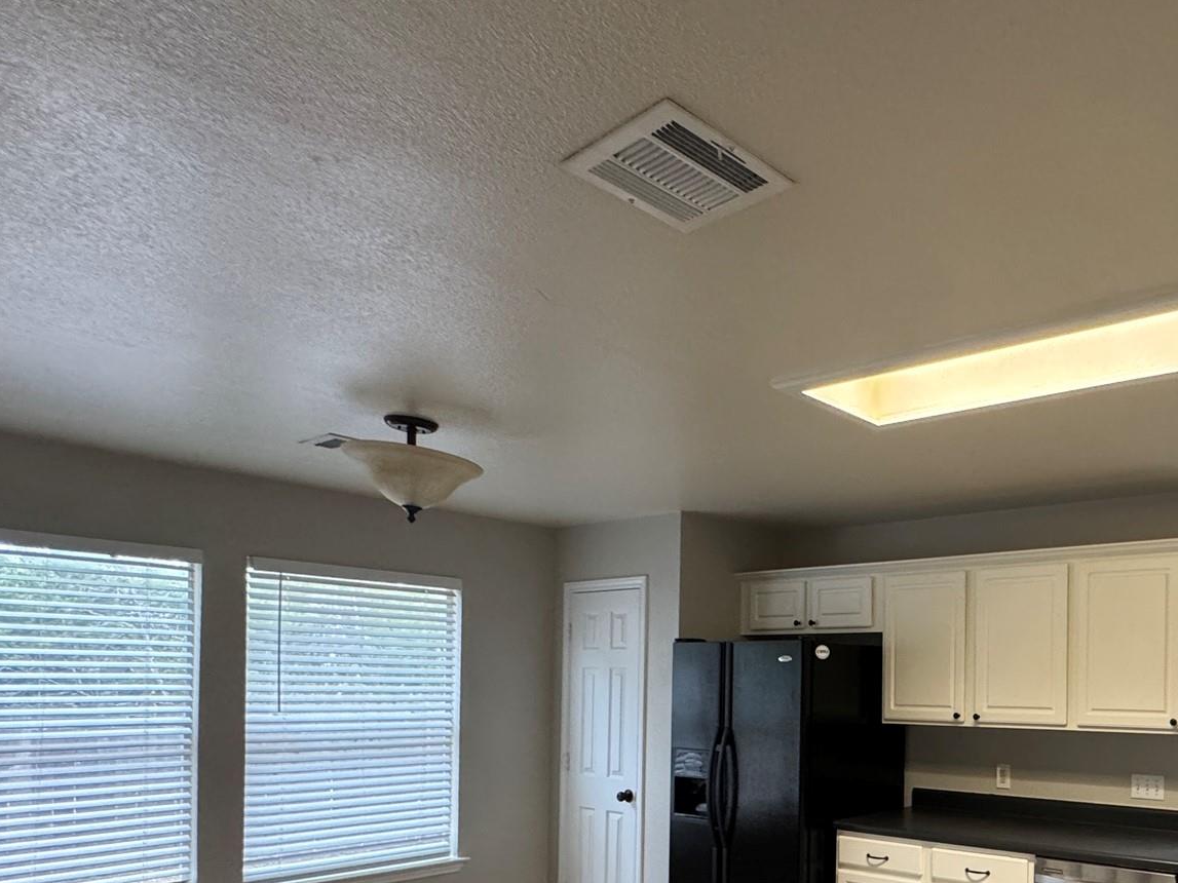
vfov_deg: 51.9
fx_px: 851
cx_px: 1030
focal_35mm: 25
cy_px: 687
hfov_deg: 60.3
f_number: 2.2
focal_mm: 2.22
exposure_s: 1/60
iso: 400
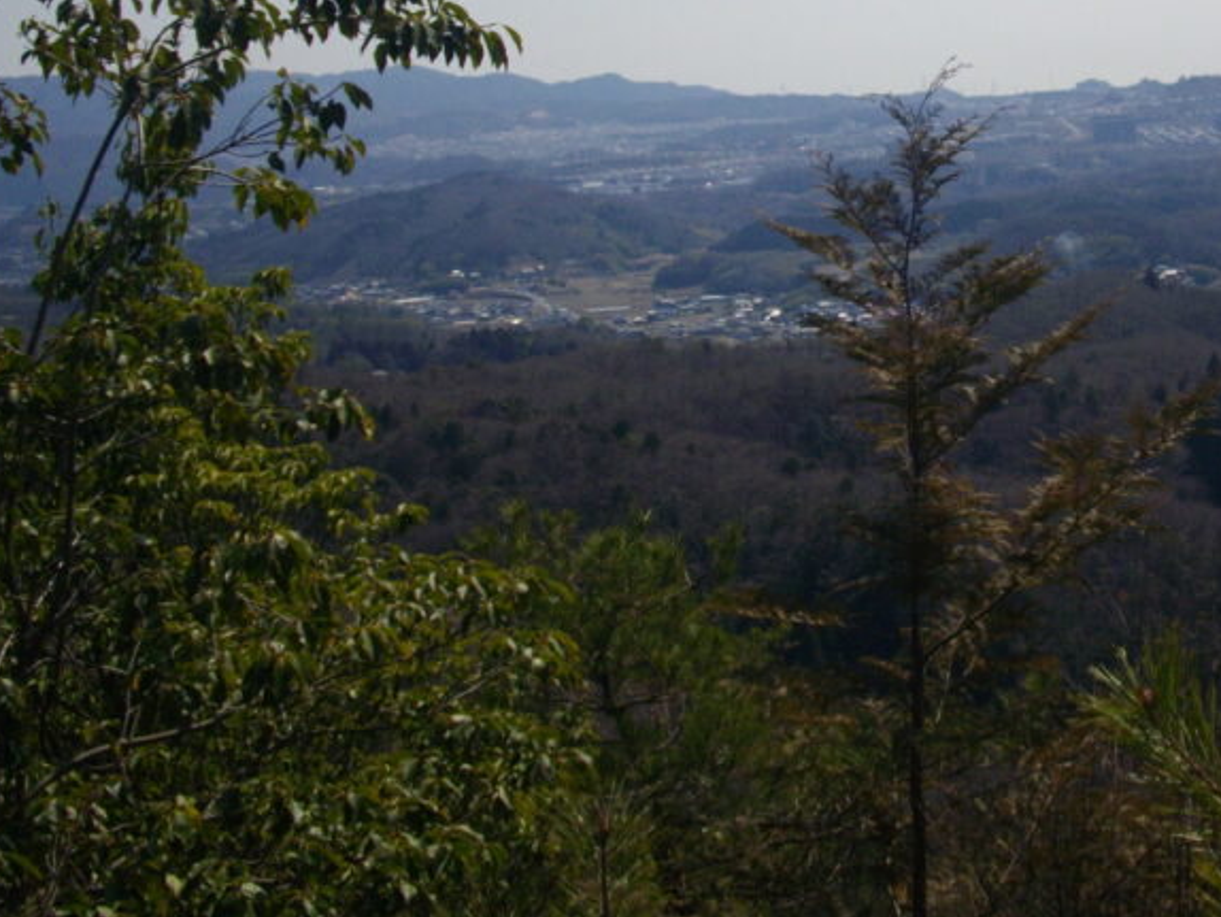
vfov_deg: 21.9
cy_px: 134
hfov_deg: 29.0
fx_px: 2329
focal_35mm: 66
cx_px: 889
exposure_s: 1/800
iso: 100
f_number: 5.6
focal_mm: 6.2
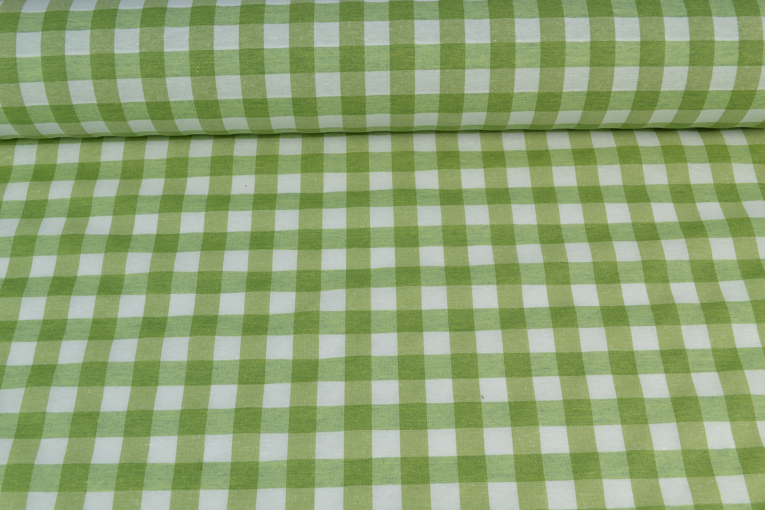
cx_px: 382
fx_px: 829
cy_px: 255
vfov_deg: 34.2
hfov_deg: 49.6
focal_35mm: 39
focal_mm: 26
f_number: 9
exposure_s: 1/10
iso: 100
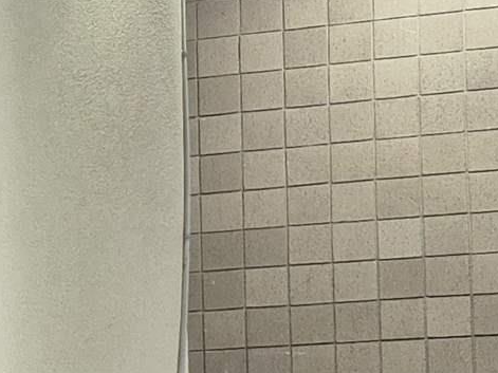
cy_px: 484
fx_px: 2157
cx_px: -648
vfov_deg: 9.7
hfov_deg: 11.3
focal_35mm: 150
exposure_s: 1/120
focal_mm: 5.4
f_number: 1.8
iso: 250
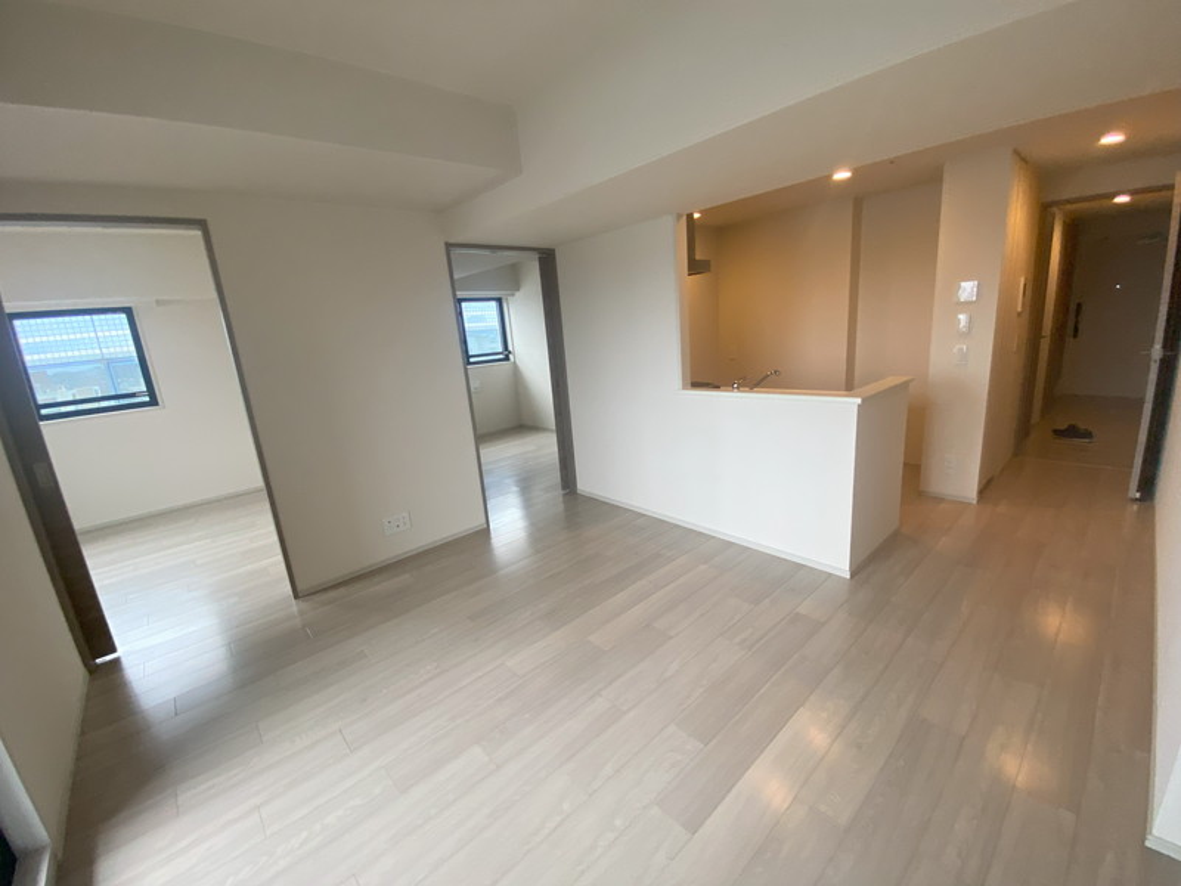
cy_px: 443
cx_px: 590
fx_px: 444
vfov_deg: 89.9
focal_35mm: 13
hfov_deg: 106.2
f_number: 2.4
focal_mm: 1.54
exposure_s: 1/121
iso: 160
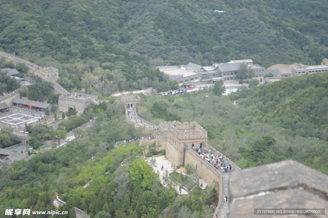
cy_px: 109
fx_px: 751
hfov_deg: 24.6
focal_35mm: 82
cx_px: 164
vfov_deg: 16.5
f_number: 5.6
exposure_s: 1/60
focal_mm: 55
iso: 100
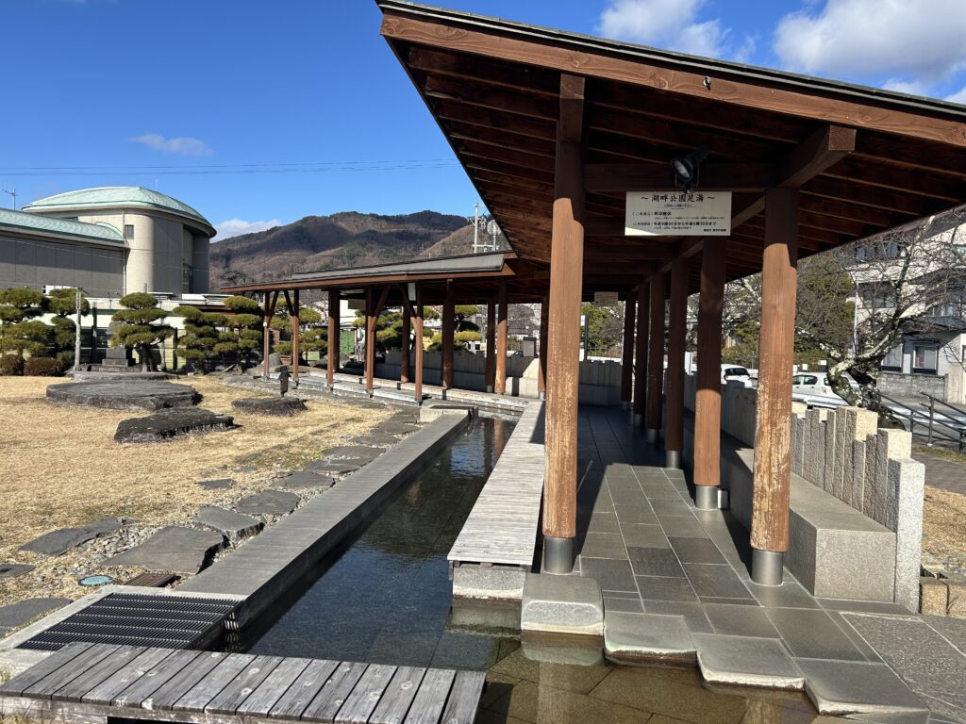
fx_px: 726
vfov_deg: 53.1
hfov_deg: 67.3
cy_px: 362
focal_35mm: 26
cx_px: 483
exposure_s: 1/3356
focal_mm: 5.7
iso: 50
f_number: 1.5
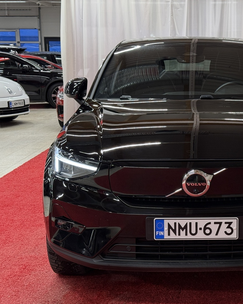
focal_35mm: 63
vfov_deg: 30.0
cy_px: 153
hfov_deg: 23.8
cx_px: 197
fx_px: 566
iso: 100
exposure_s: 1/59
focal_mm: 6.76
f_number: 1.78
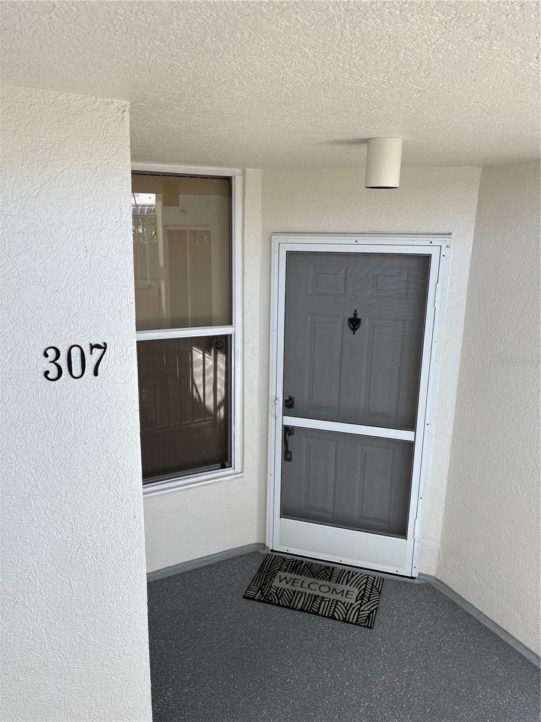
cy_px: 361
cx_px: 270
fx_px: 542
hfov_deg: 53.1
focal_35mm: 26
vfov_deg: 67.3
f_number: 1.6
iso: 40
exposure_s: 1/304
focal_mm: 5.96
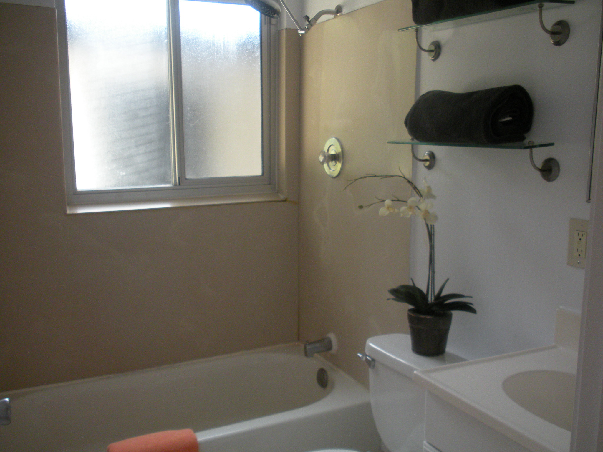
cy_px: 226
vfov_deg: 40.7
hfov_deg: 52.6
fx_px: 610
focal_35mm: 35
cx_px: 302
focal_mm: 6.3
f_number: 3.5
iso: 309
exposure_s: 1/63.3
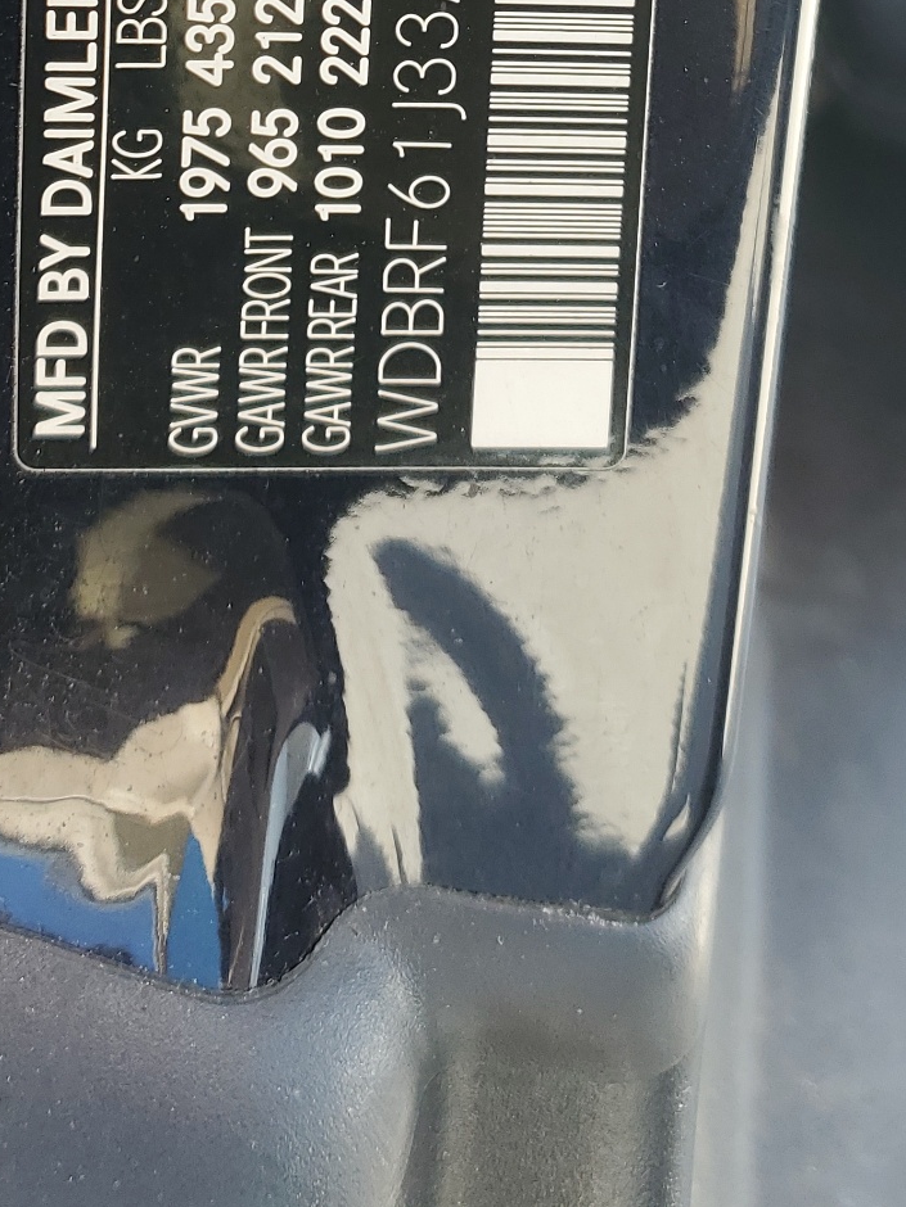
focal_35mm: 59
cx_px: 434
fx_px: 2059
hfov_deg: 24.8
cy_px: -160
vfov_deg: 29.2
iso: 50
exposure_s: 1/169
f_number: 1.5
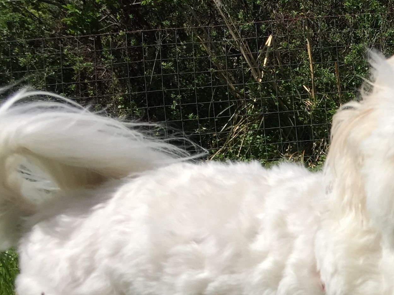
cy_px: 252
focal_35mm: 76
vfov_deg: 19.1
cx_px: 511
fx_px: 865
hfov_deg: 22.9
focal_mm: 4.15
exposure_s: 1/2639
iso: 32
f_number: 2.2
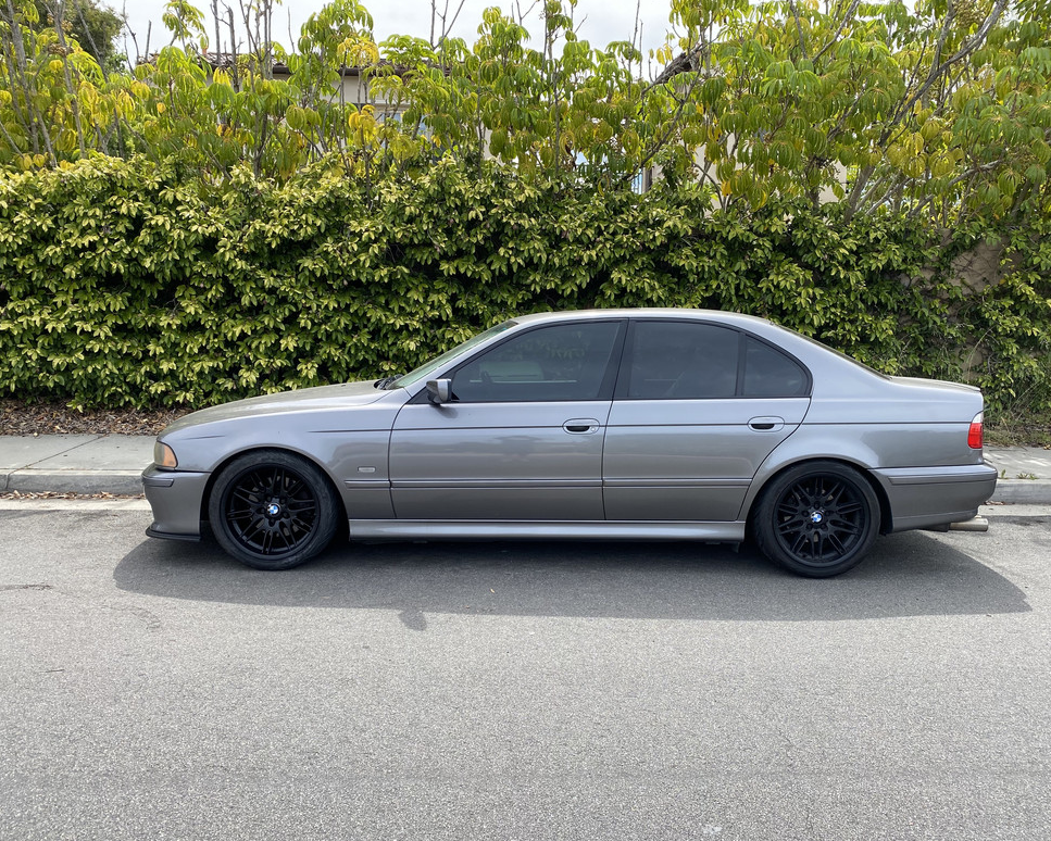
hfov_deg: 62.2
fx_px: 871
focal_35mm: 28
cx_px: 544
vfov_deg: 51.5
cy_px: 431
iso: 32
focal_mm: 4.25
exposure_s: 1/949
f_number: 1.8
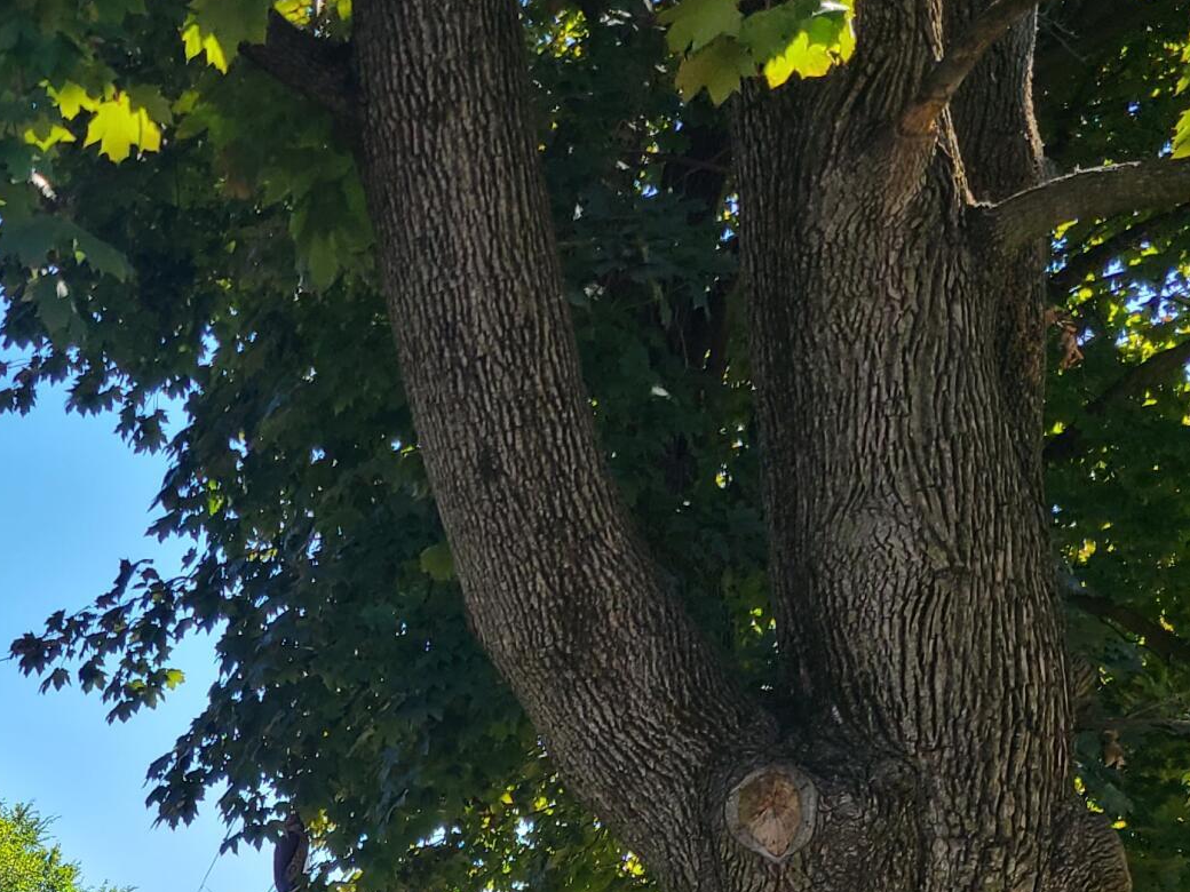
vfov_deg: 18.3
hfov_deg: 22.7
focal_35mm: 75
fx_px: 2578
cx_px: -419
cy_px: 1150
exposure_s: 1/814
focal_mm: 5.4
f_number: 1.8
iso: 40
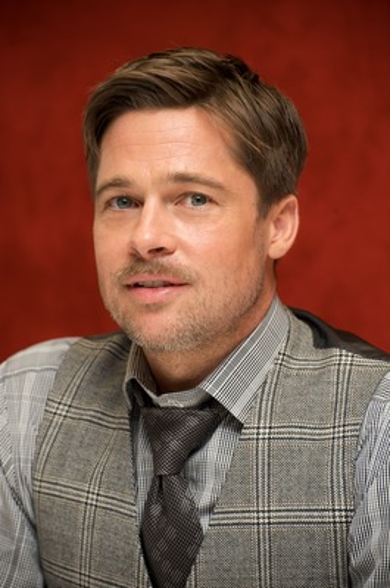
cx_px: 195
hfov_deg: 10.9
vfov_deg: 16.4
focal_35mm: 125
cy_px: 294
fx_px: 2040
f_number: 6.3
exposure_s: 1/100
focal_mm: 125
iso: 400
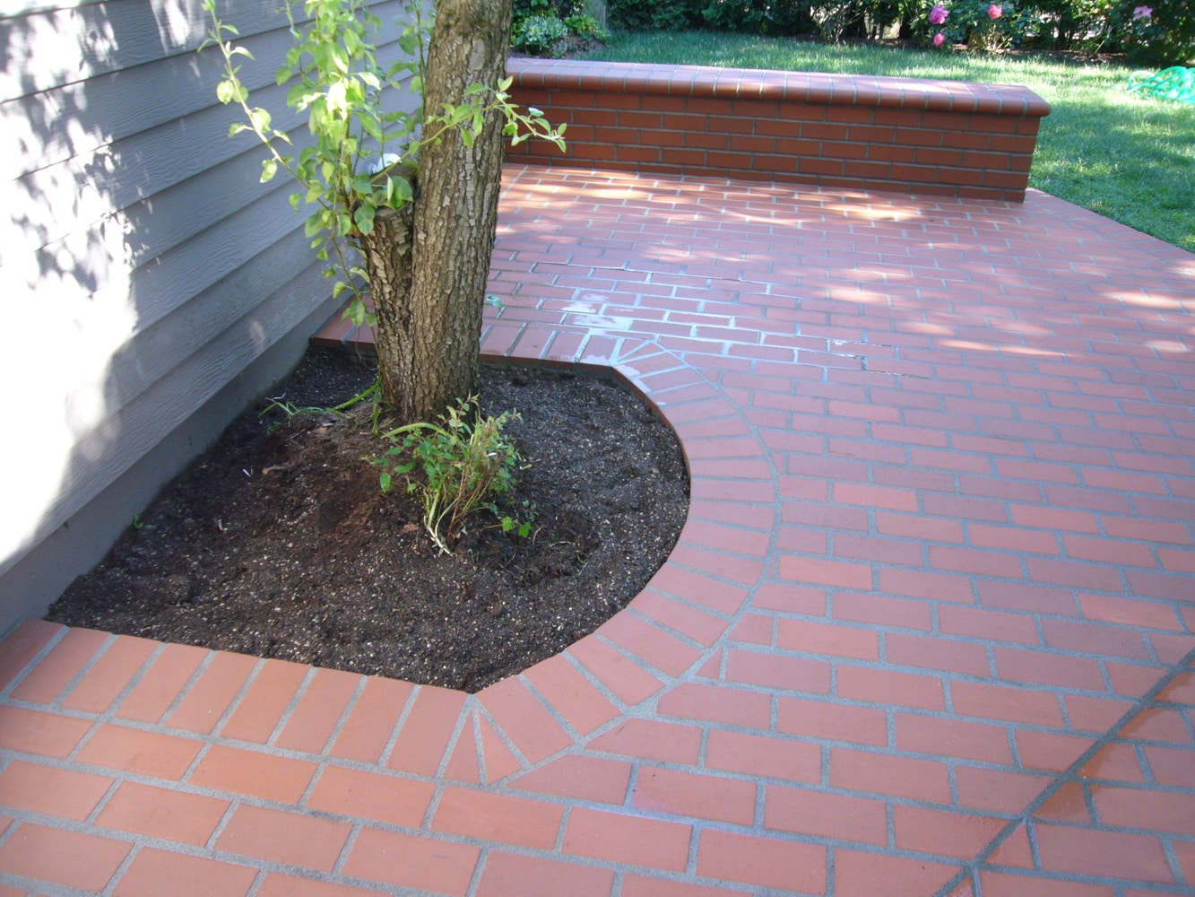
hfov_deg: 63.4
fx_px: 967
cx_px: 598
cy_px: 448
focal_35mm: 28
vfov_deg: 49.8
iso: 100
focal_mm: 4.6
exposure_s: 1/40
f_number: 2.8
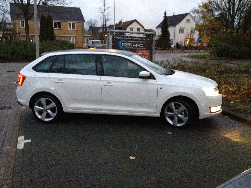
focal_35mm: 35
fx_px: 254
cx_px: 126
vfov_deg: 40.7
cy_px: 94
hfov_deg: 52.6
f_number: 2.4
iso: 500
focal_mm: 4.28
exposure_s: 1/15
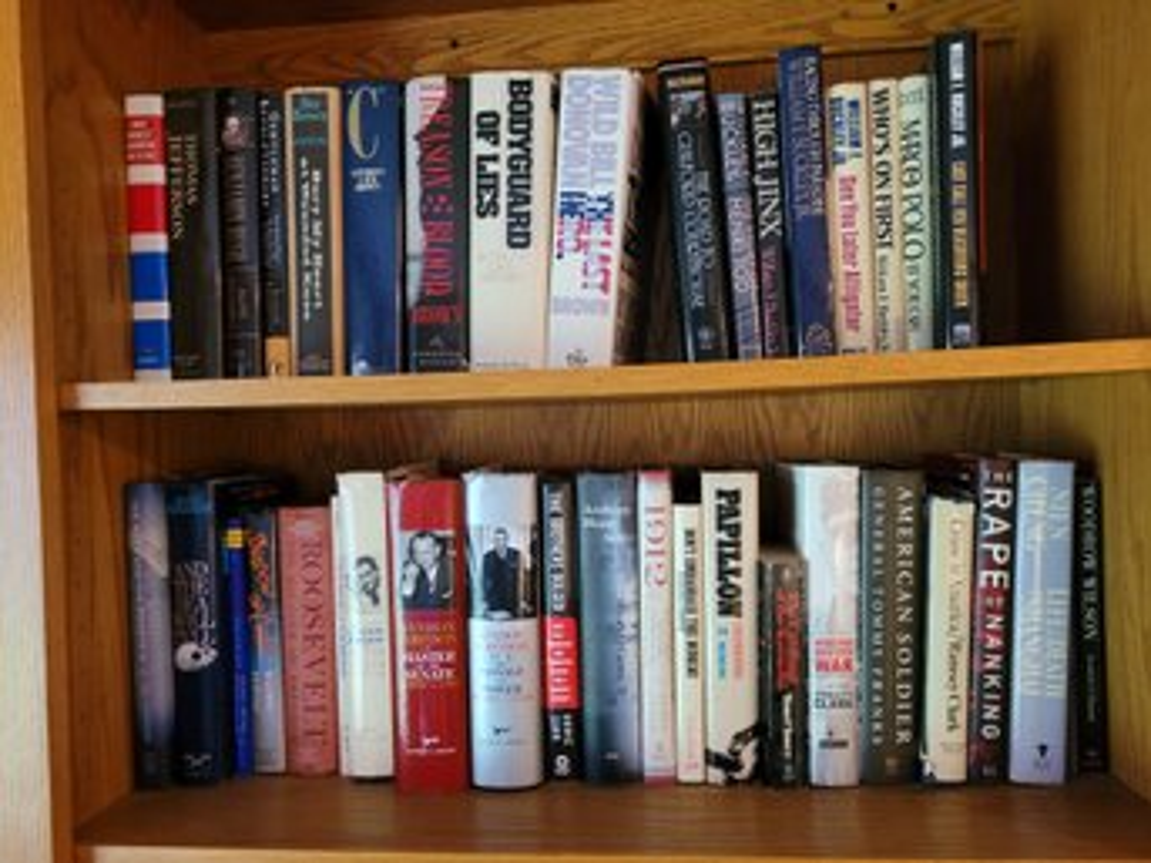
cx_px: 576
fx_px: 864
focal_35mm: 26
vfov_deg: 53.0
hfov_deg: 67.3
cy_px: 432
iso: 640
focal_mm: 5.4
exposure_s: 1/30
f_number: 1.8
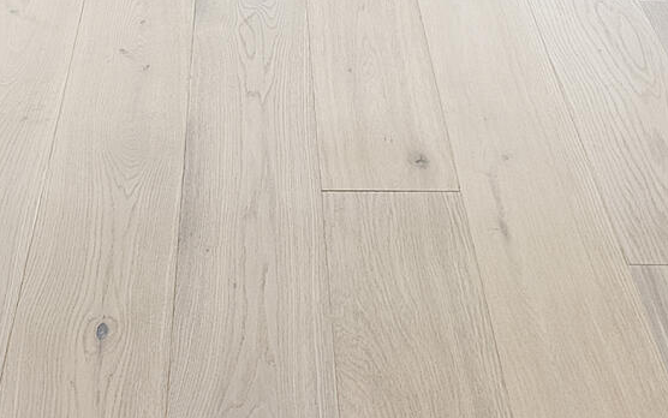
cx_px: 233
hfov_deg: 30.9
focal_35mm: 66
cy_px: -751
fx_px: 1202
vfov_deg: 12.2
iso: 800
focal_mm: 12
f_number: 7.1
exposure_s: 1/30
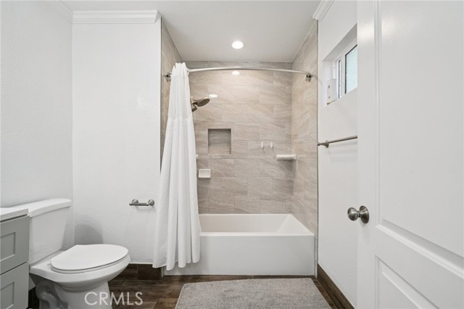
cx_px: 232
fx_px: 180
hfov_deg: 104.3
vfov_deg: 81.1
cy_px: 154
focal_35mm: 14
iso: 320
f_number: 8
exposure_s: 1/30
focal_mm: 14
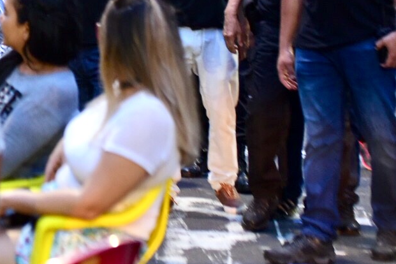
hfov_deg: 9.5
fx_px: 2354
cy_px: -10
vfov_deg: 6.4
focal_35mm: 214
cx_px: -79
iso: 2000
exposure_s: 1/100
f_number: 3.2
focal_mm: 82
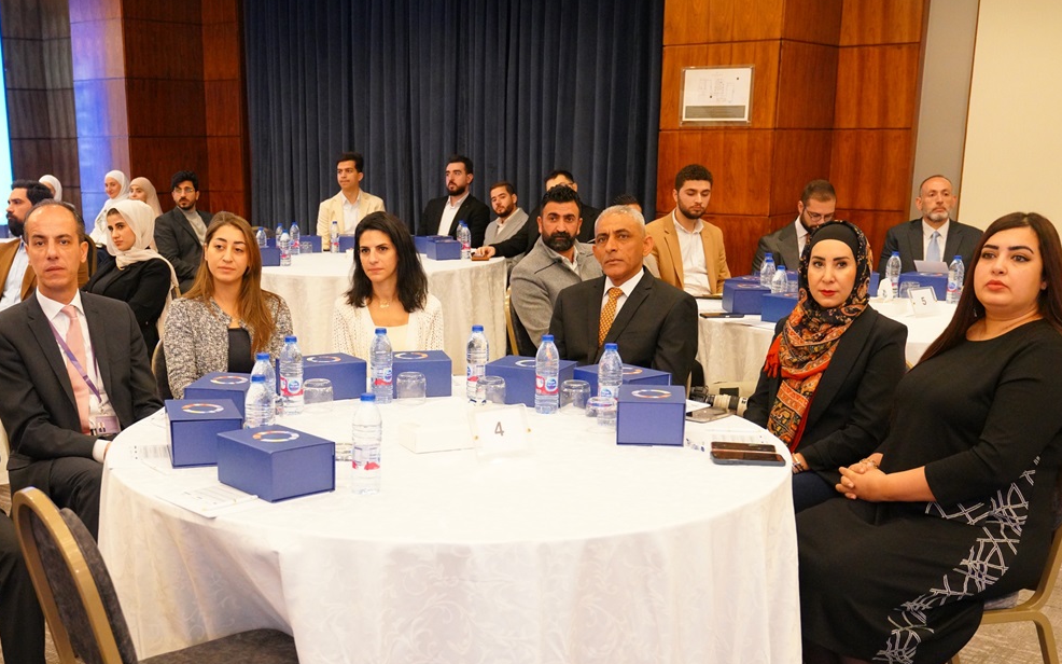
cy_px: 454
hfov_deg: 47.8
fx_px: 1187
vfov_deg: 31.0
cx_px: 399
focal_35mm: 41
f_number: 4
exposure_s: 1/200
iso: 5000
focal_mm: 31
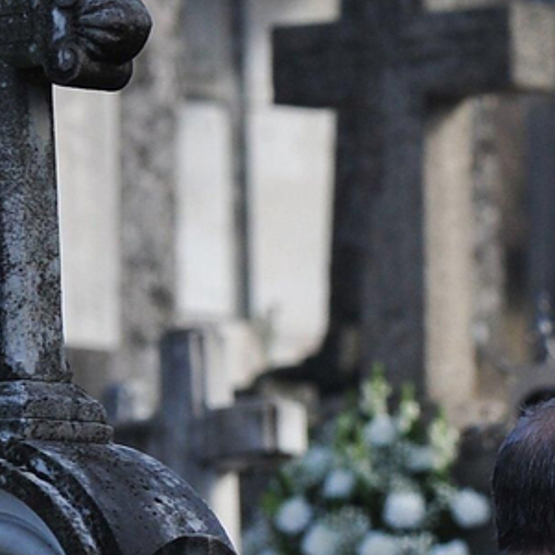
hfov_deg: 1.3
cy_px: 396
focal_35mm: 1353
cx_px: 1012
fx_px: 24543
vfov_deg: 1.3
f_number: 10
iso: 500
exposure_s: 1/400
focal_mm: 300
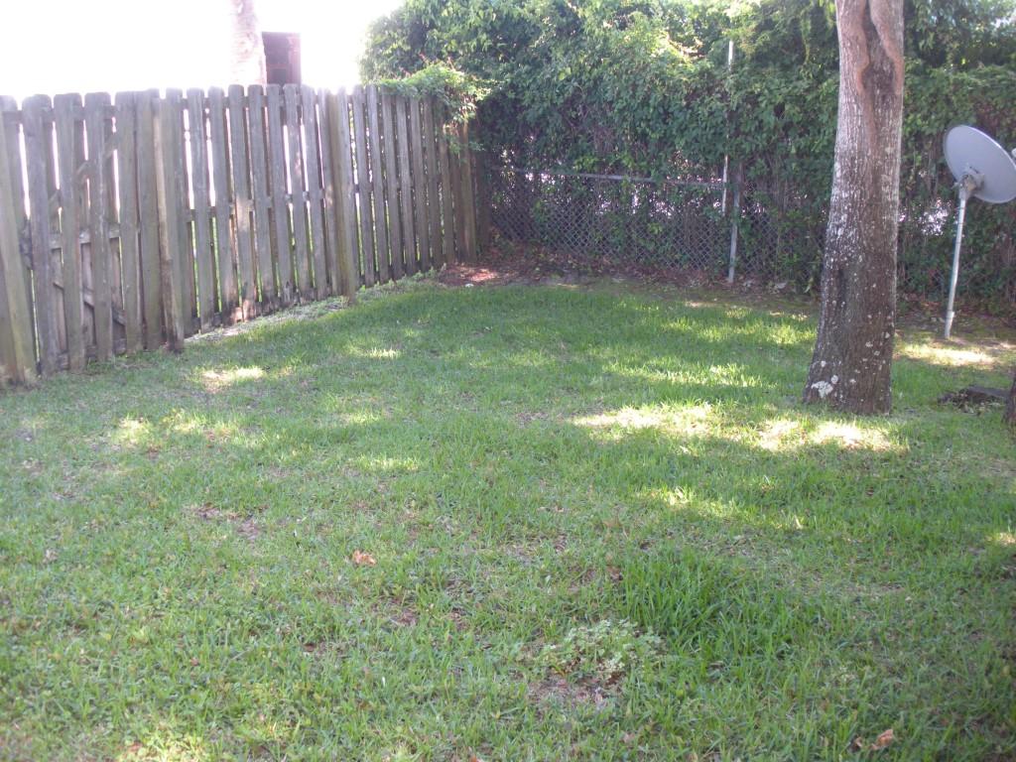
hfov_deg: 51.4
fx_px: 1057
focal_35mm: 36
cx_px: 508
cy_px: 381
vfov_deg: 39.7
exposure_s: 1/53.4
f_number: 3.5
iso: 259
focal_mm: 6.3
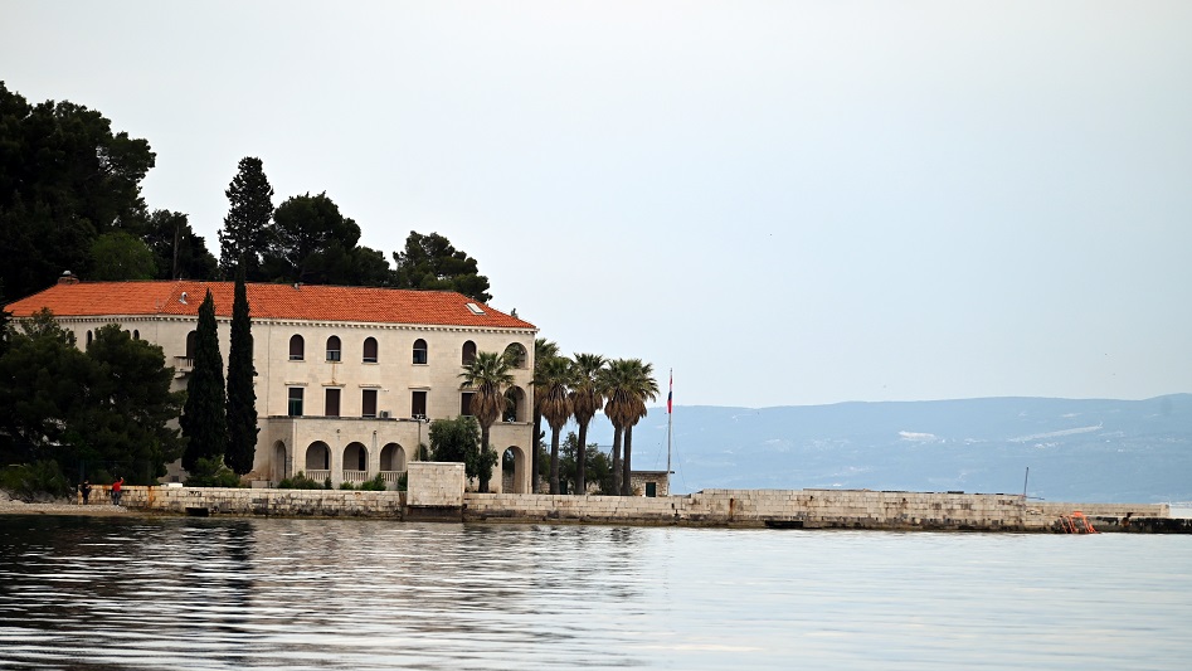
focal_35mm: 205
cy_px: 349
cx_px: 595
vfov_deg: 5.9
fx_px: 6480
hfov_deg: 10.5
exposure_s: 1/1000
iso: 320
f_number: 5.3
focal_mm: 195
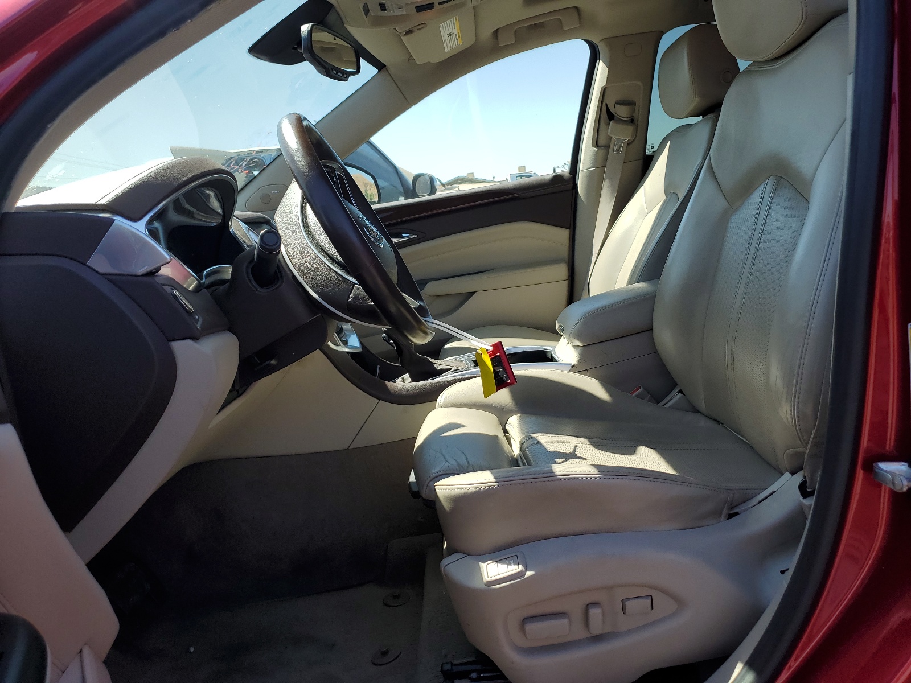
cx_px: 456
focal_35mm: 26
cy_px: 342
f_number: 1.5
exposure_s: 1/1111
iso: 50
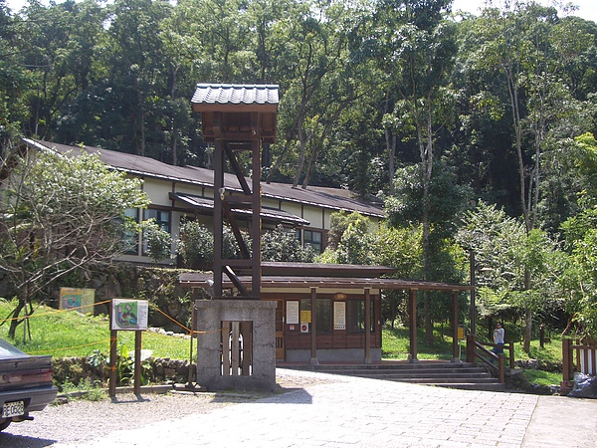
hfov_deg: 45.8
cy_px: 224
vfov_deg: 35.1
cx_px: 298
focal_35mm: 41
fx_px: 707
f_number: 2.8
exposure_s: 1/400
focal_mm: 6.8
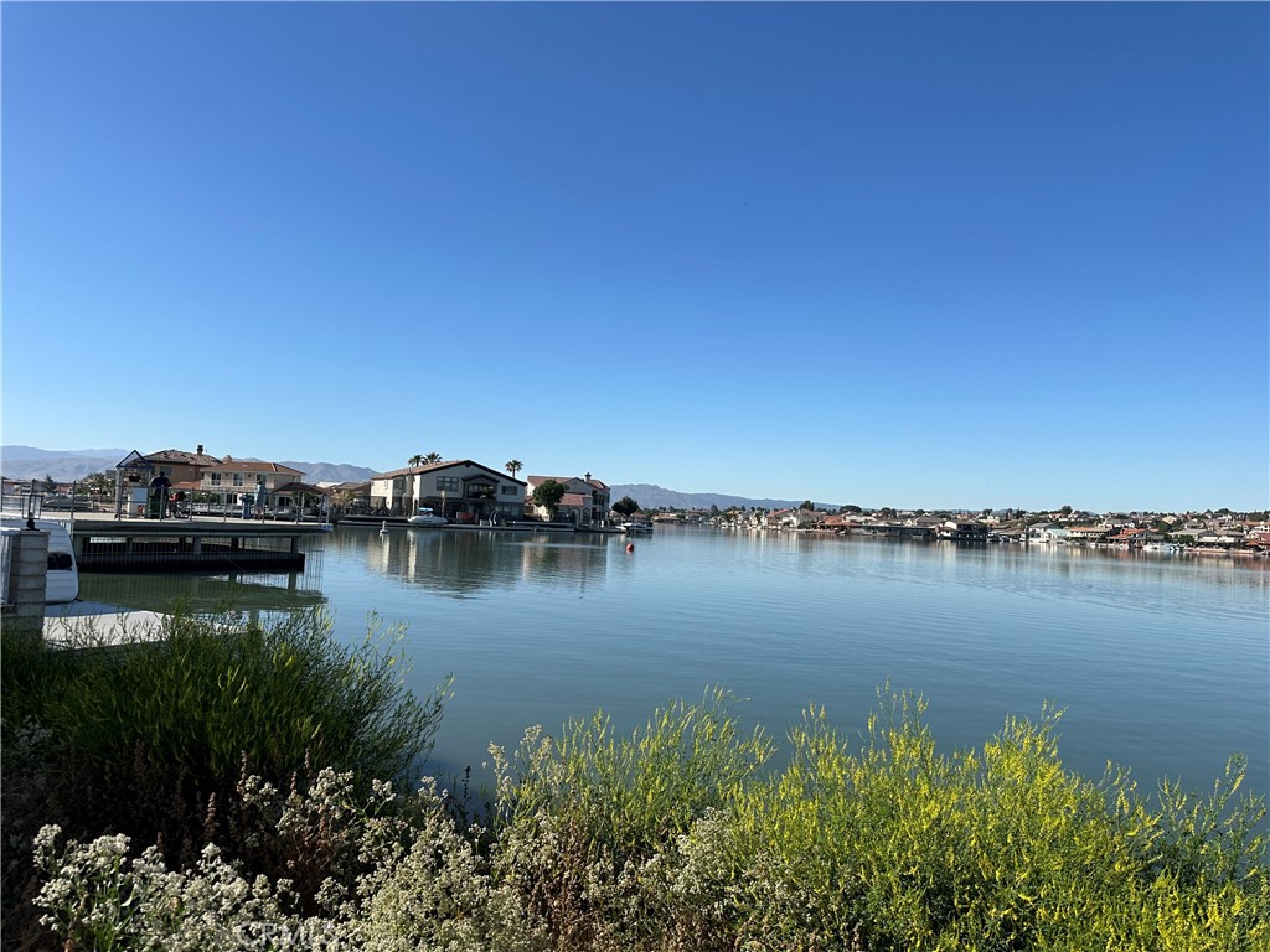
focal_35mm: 24
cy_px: 476
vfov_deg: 56.8
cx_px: 635
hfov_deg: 71.6
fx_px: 881
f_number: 1.78
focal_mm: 6.86
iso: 80
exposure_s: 1/6623
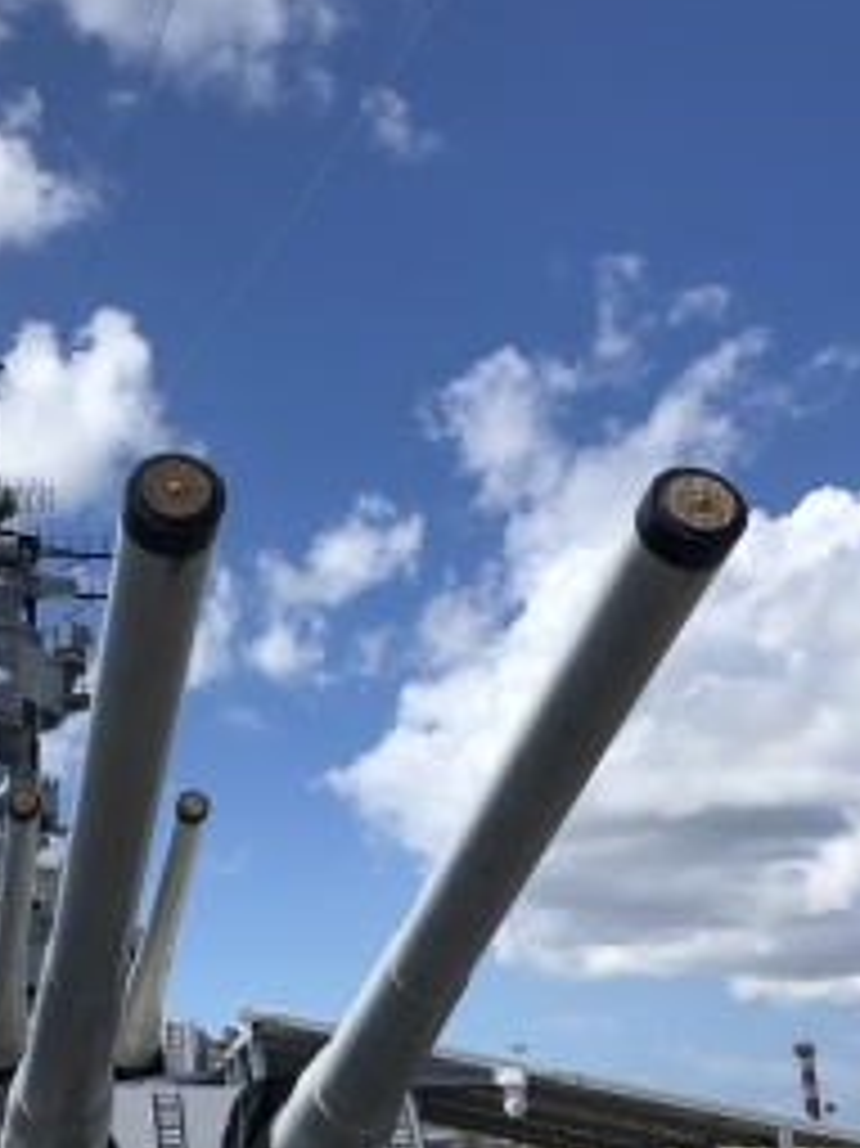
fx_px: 1724
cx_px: 79
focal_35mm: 52
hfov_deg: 27.0
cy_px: 608
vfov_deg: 36.8
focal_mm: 3.99
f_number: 1.8
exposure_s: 1/3436
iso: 20
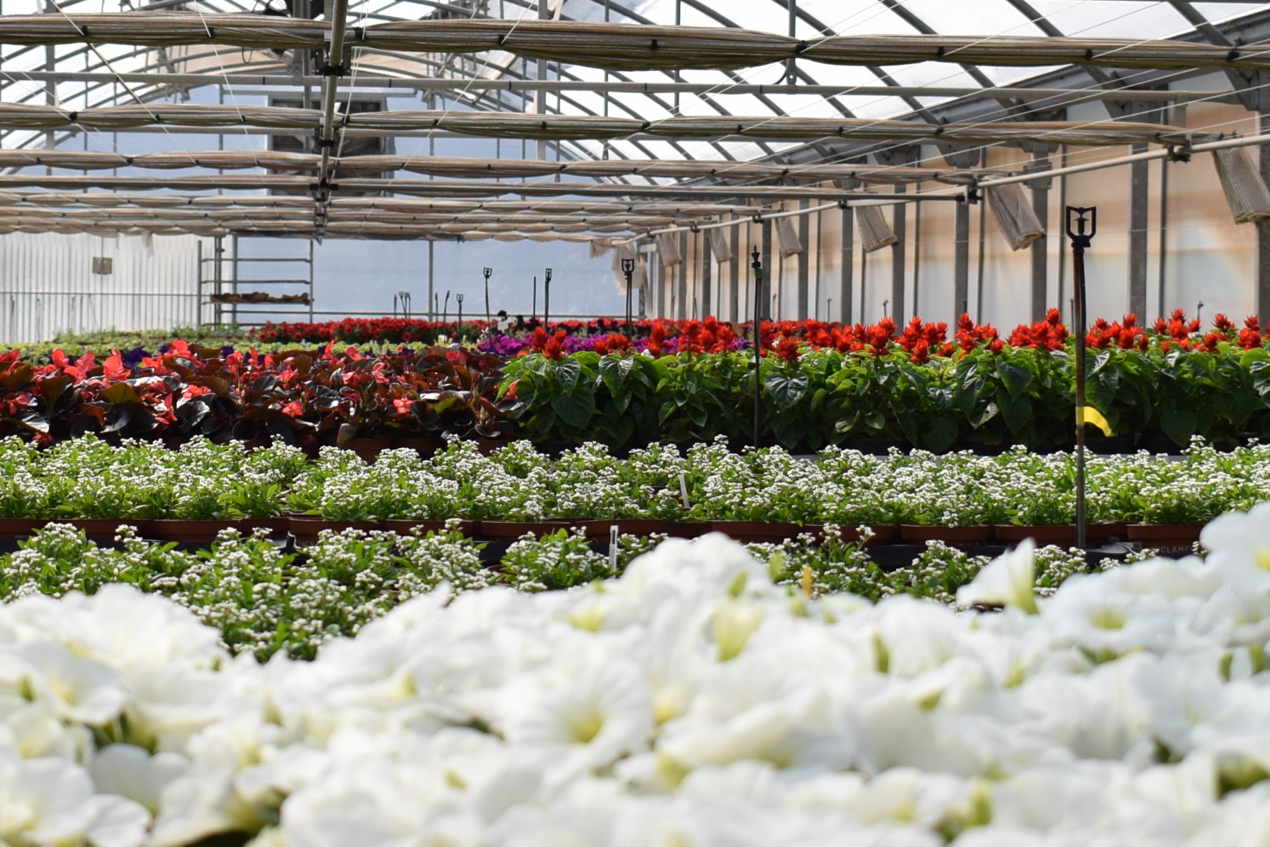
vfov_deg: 12.6
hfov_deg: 18.8
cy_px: 184
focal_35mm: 108
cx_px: 505
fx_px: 3822
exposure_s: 1/800
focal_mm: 27
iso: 100
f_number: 5
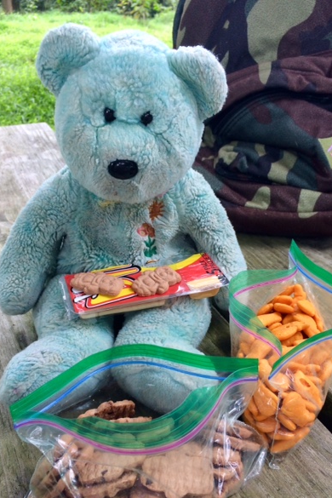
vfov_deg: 57.1
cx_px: 165
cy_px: 272
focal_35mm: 33
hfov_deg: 40.0
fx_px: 456
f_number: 2.2
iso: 40
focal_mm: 4.15
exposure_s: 1/120
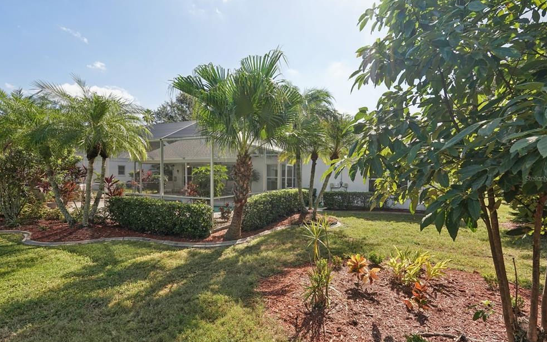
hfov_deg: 94.4
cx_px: 272
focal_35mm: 17
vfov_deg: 68.0
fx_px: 253
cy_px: 178
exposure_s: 1/400
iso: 400
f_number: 8
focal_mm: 16
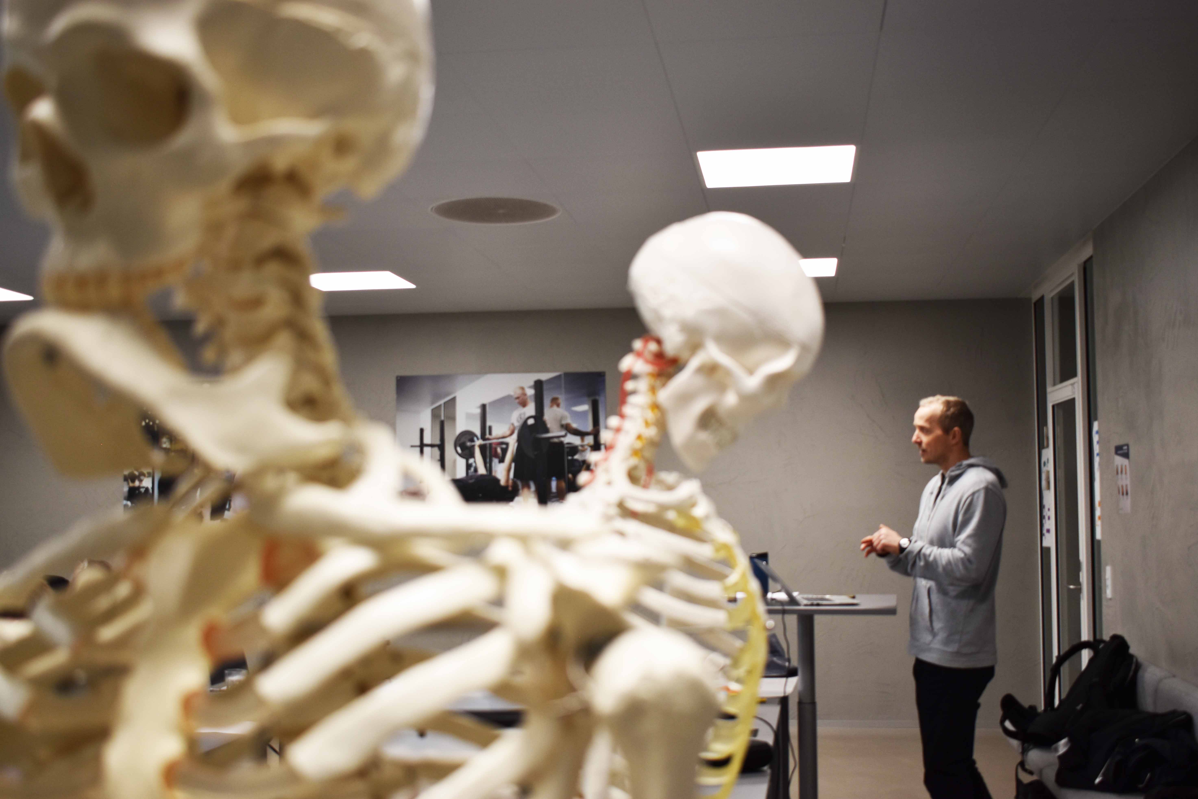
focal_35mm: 40
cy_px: 400
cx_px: 599
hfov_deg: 47.9
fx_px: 1348
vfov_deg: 33.0
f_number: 4.2
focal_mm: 27
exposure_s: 1/80
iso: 400
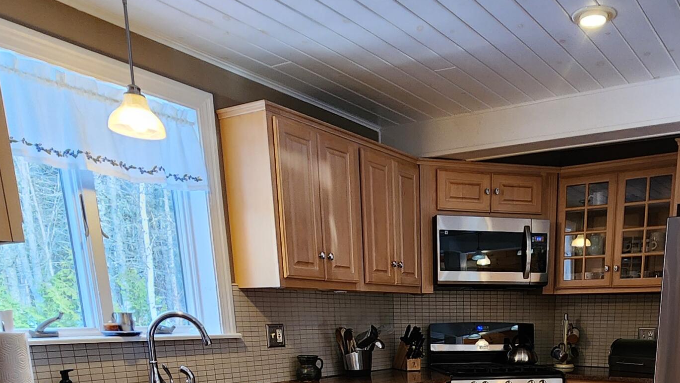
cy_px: 476
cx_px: 459
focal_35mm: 31
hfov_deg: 61.0
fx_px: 559
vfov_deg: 30.9
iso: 200
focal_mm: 2.2
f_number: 2.2
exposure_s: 1/60
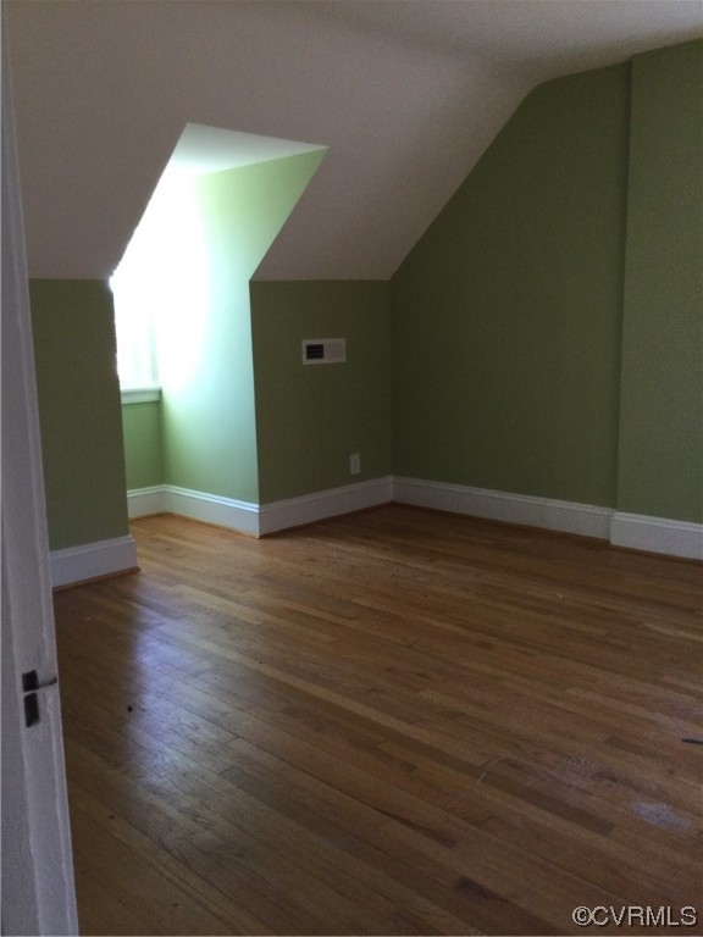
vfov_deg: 58.4
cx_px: 352
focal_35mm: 31
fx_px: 839
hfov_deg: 45.4
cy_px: 468
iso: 125
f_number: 2.4
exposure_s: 1/30
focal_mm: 3.3
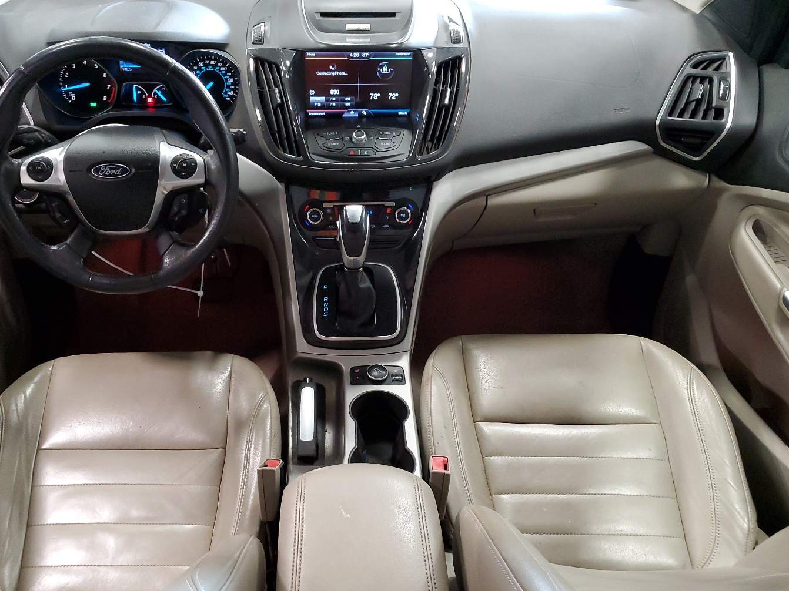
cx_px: 339
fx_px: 706
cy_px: 329
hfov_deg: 58.1
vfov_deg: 45.4
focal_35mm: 31
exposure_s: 1/25
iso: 294
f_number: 1.5
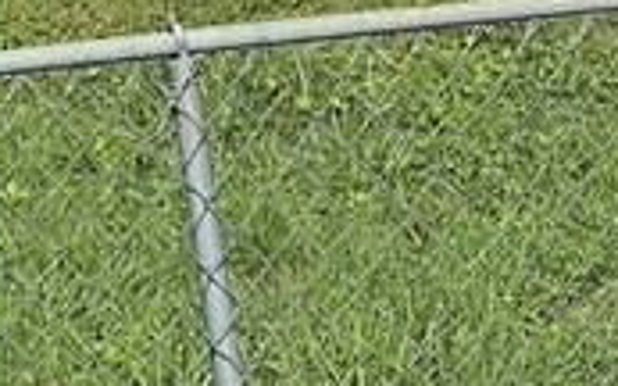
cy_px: -622
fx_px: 5287
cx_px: 68
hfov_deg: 6.7
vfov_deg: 4.1
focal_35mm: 314
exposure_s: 1/752
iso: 20
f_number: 2.2
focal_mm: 7.5
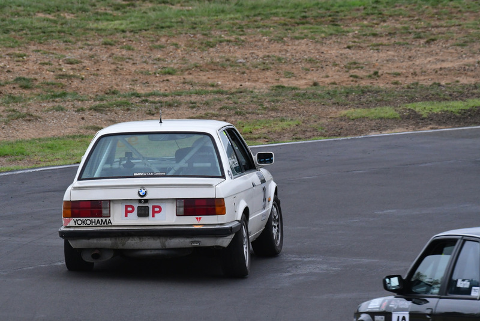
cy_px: 160
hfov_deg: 3.4
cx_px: 240
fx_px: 8002
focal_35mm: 600
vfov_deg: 2.3
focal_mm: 400
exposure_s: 1/640
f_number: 10
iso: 2000
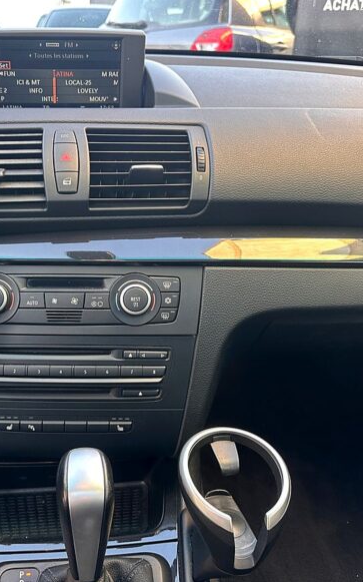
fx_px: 554
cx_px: 91
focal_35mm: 35
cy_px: 283
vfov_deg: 55.3
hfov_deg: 35.5
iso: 250
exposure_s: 1/94
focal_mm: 6.86
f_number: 1.78
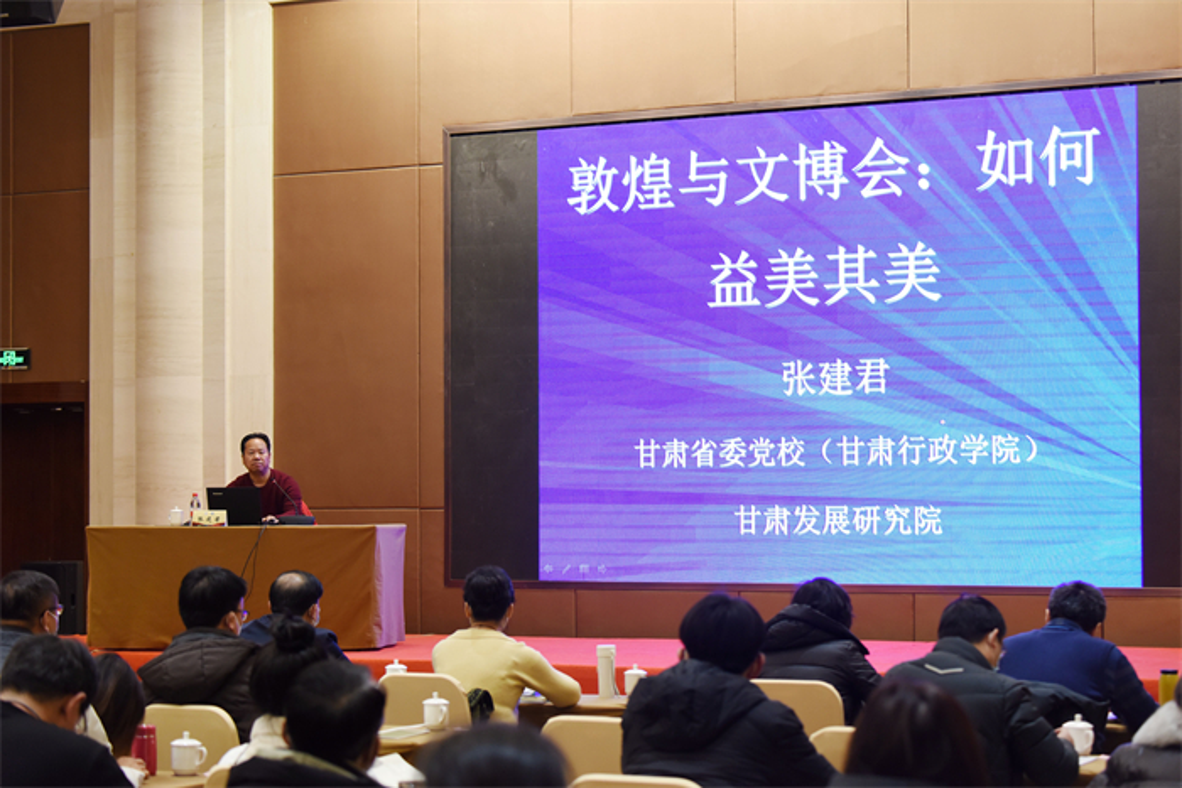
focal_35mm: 80
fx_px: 2627
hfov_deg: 25.4
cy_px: 394
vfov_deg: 17.1
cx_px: 591
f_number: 5
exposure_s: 1/80
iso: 1100
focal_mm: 80
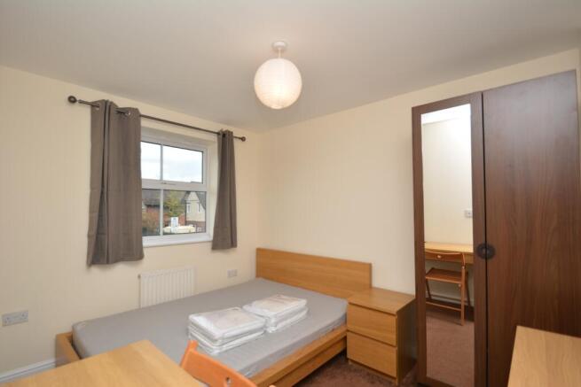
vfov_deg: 72.1
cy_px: 194
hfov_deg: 95.0
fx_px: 266
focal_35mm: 16
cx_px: 290
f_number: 4
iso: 100
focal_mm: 11
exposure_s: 1/60
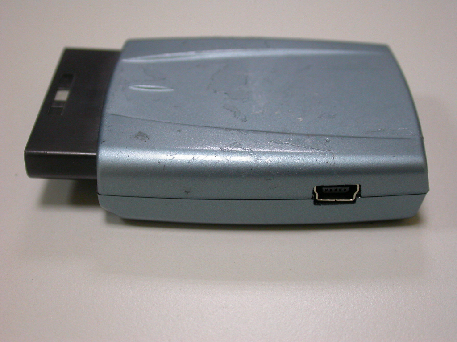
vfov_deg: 22.9
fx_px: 845
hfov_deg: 30.3
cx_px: 228
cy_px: 171
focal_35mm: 64
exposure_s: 1/27.5
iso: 100
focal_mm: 13.3
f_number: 3.2
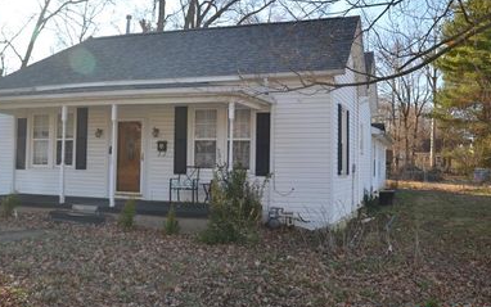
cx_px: 240
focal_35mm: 36
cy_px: 147
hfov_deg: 54.0
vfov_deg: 35.4
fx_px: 482
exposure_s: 1/125
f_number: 4
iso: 160
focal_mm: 18
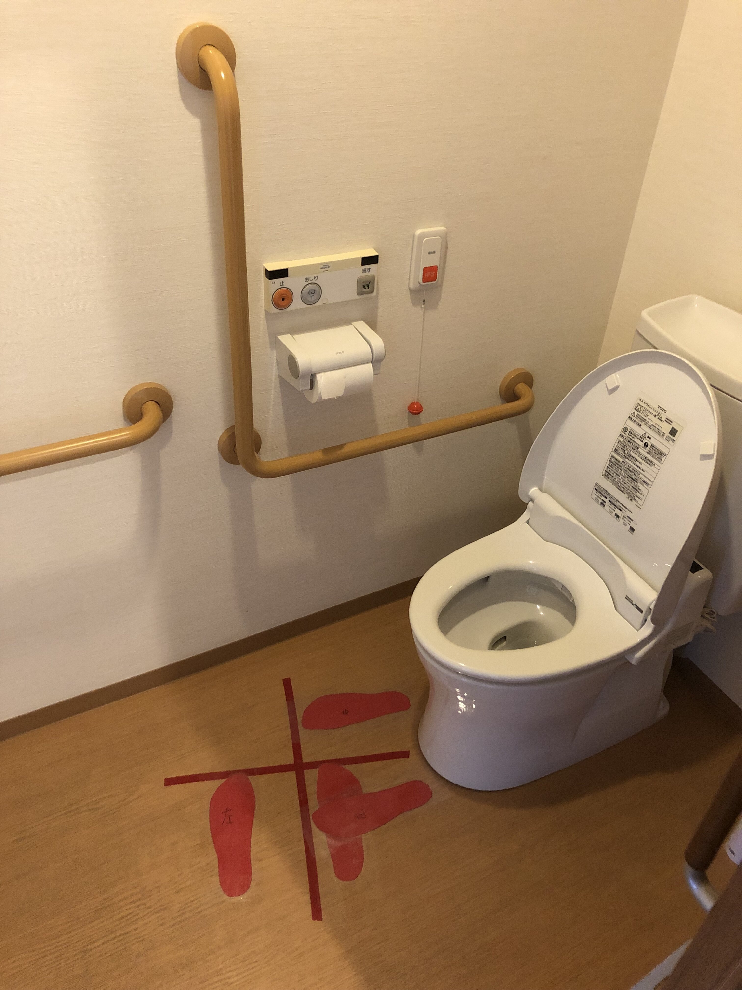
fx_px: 800
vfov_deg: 63.4
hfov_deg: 49.7
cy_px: 495
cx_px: 371
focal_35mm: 28
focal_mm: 4
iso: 100
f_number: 1.8
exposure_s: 1/15
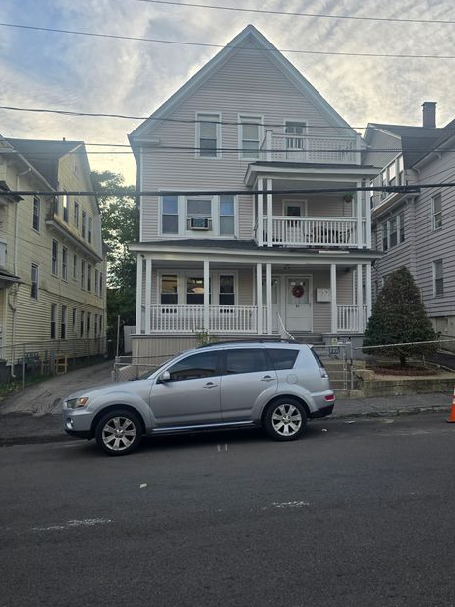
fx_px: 438
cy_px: 316
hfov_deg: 54.8
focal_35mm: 25
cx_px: 244
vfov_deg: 69.4
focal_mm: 6.3
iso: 12
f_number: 1.7
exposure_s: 1/408
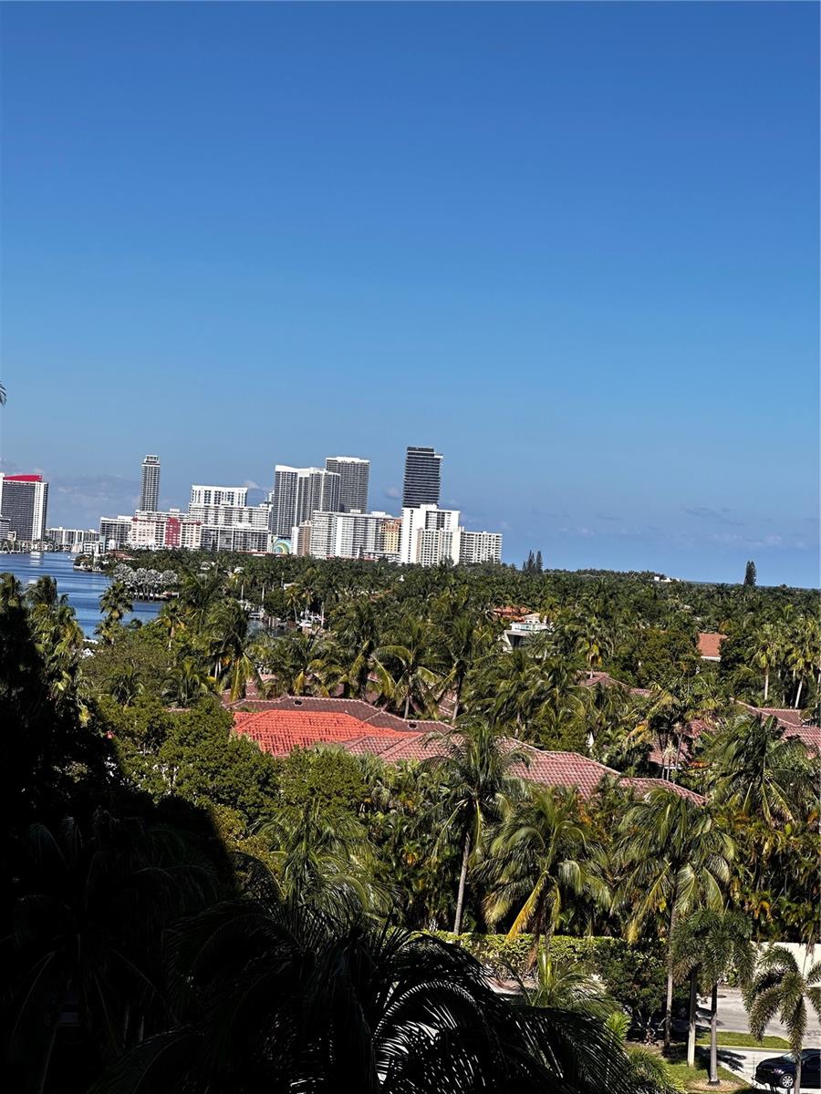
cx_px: 410
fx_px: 2435
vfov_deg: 25.3
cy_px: 547
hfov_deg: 19.1
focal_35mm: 77
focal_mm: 9
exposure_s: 1/1085
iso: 32
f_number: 2.8
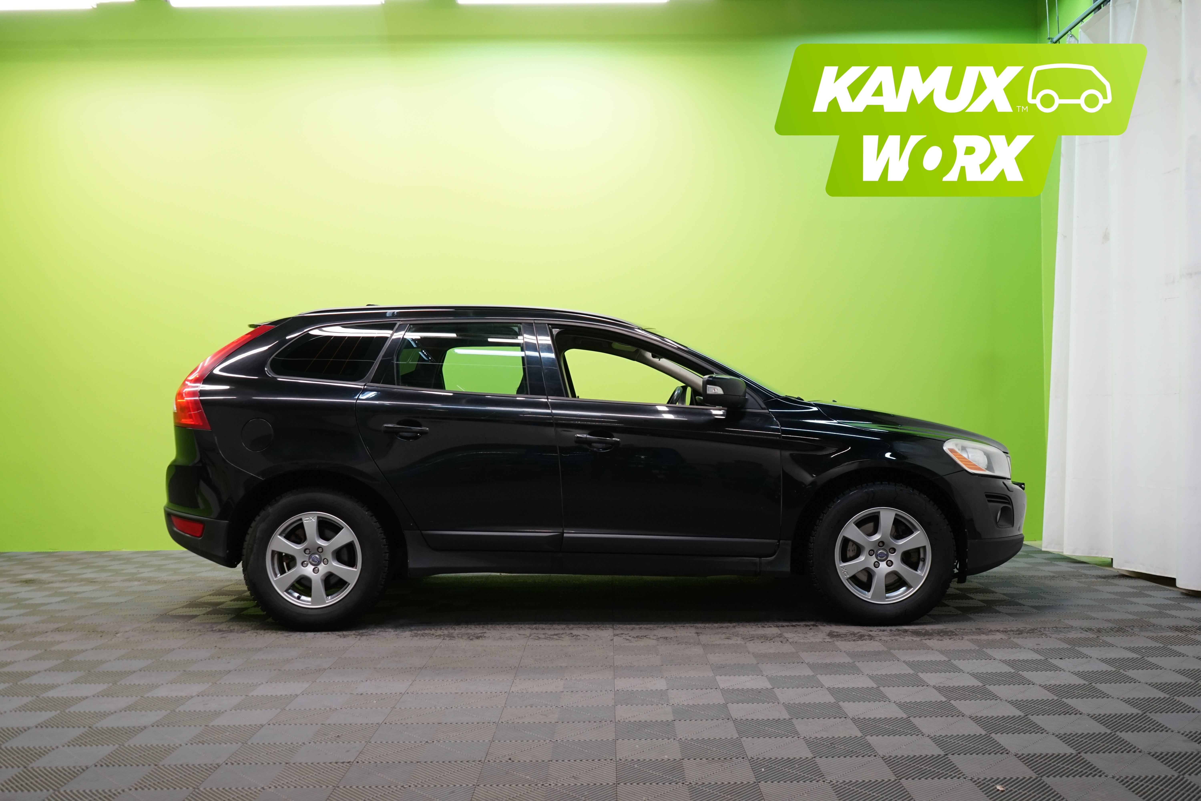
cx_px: 600
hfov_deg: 61.9
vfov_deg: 43.6
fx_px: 1001
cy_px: 400
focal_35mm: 30
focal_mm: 30
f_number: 5.6
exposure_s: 1/50
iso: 800
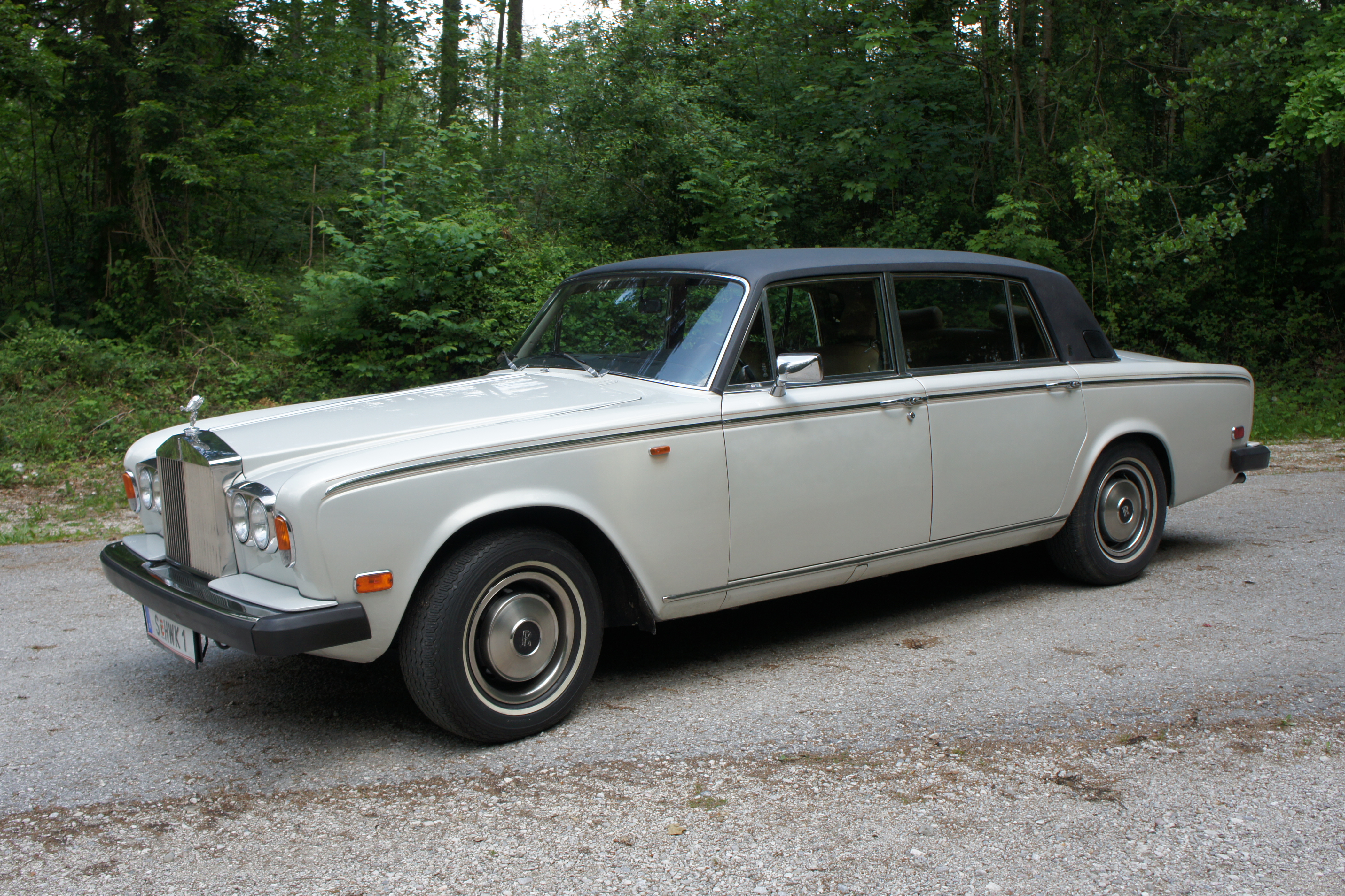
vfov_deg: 36.9
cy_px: 464
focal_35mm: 36
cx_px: 656
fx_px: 1345
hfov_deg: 53.1
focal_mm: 22
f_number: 7.1
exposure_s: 1/125
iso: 200
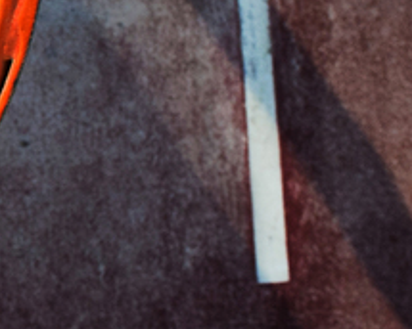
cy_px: -135
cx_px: -529
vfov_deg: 8.1
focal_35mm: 188
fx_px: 2292
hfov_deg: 9.3
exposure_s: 1/125
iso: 200
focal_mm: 24
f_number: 9
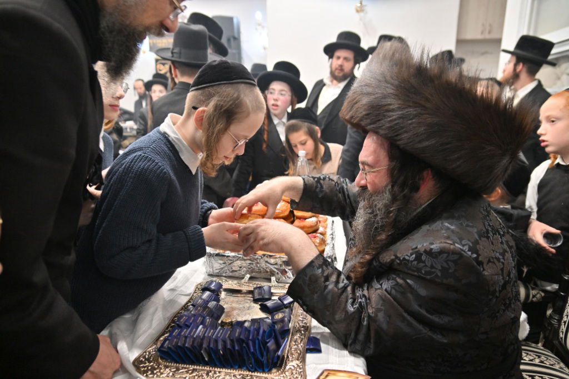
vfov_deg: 53.1
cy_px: 190
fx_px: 379
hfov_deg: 73.7
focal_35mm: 24
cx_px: 284
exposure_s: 1/125
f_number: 4
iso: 1250
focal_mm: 24
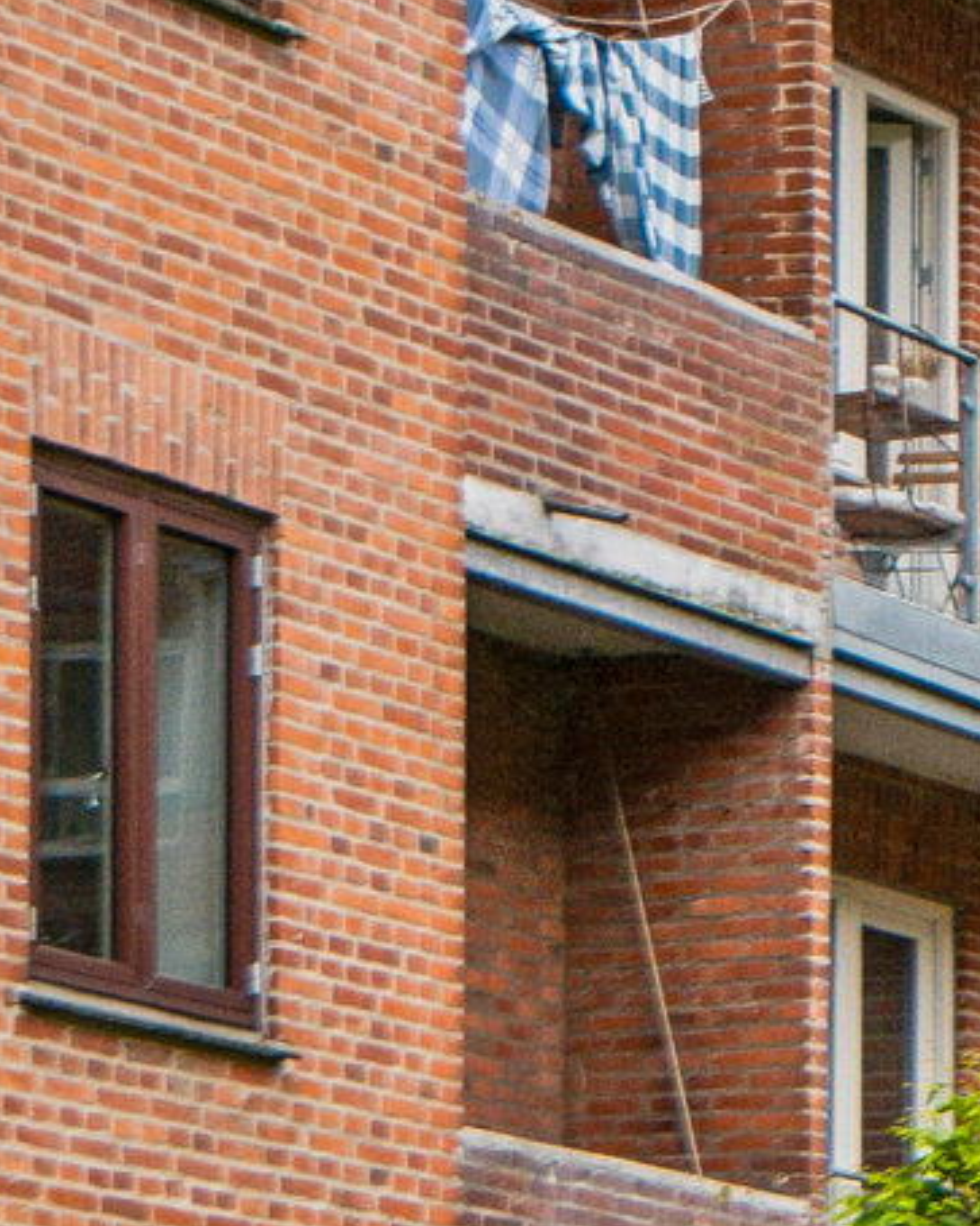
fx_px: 7870
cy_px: 1188
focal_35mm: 217
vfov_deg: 8.9
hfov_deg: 6.4
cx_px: 3221
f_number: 9
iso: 800
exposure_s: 1/250
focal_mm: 35
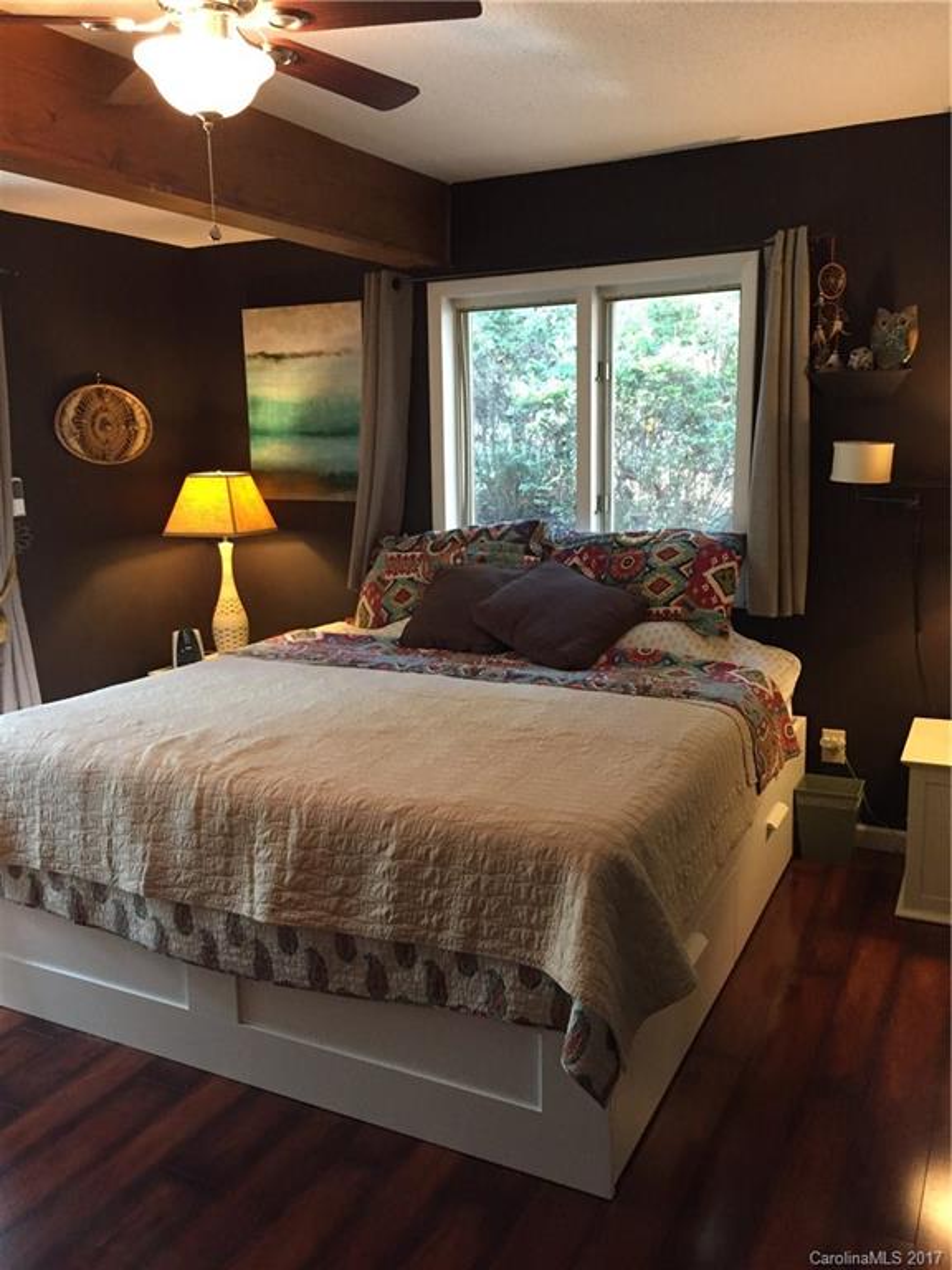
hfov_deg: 48.2
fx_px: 1063
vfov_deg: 61.7
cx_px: 476
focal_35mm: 29
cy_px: 635
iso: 250
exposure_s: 1/30
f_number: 2.2
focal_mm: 4.15
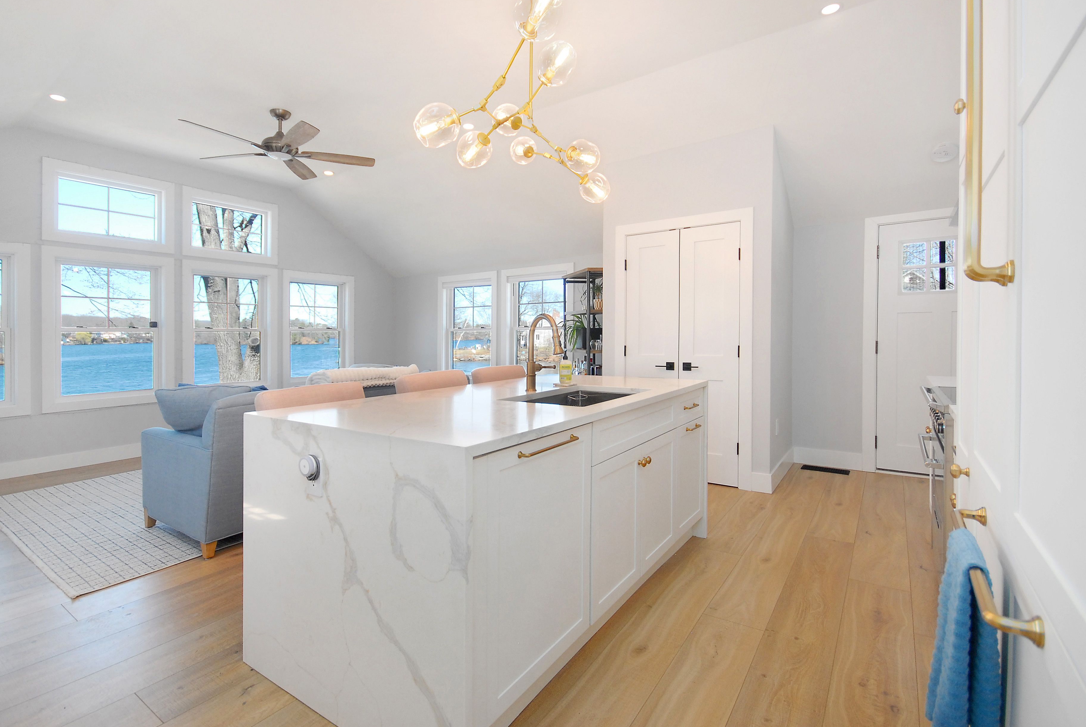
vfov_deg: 73.9
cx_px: 526
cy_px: 355
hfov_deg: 96.6
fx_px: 483
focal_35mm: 16
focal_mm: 10
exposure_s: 1/60
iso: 640
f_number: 5.6
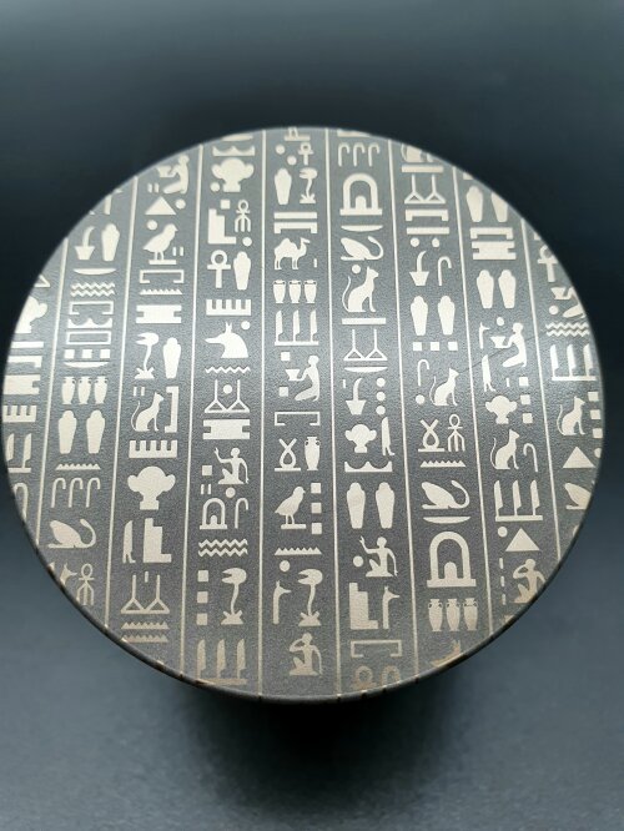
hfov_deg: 53.1
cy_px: 416
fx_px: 625
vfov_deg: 67.3
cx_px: 312
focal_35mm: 26
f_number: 2.4
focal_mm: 4.32
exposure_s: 1/182
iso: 50
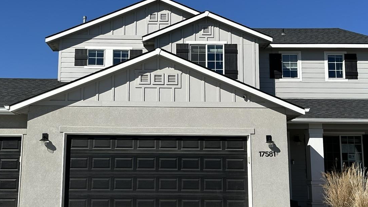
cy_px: 97
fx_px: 478
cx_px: 159
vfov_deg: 24.4
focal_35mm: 49
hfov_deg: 42.0
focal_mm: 6.86
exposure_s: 1/8929
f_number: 1.78
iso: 80
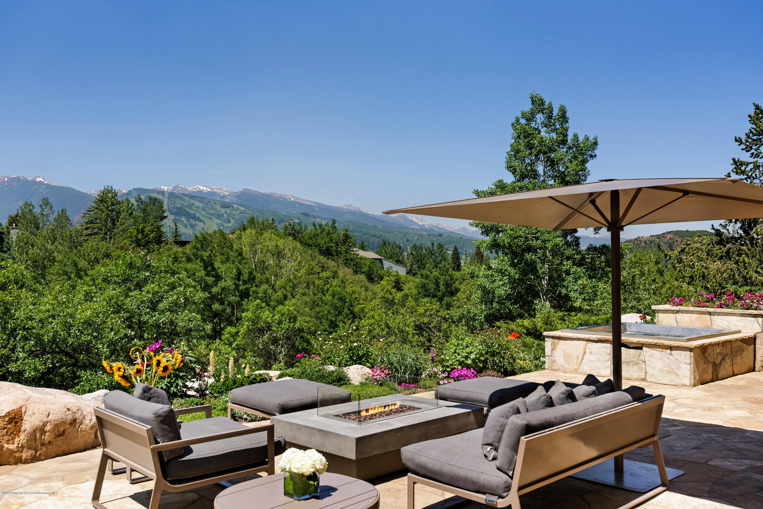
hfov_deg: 58.7
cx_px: 382
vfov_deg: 41.1
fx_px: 678
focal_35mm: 32
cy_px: 254
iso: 400
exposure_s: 1/320
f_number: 7.1
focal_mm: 32
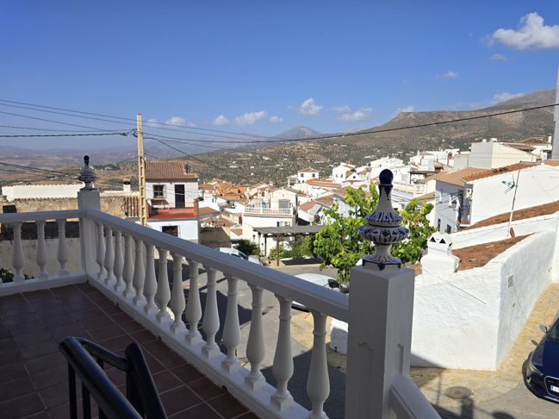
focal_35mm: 25
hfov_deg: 69.4
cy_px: 216
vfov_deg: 54.8
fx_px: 403
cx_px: 277
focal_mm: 6.3
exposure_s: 1/1167
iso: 12
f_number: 1.7
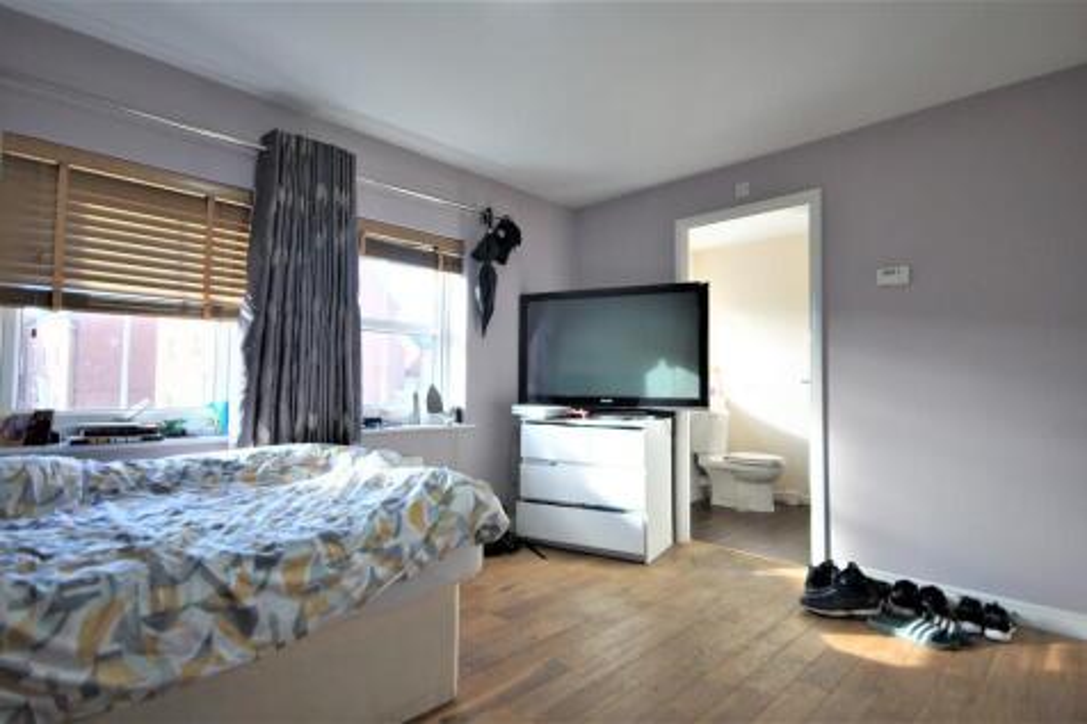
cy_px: 362
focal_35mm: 18
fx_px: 543
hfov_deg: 90.0
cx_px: 544
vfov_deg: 67.3
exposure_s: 1/60
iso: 125
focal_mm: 12
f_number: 4.5
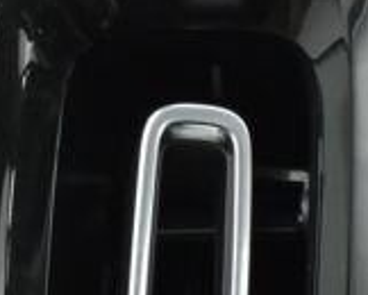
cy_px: 456
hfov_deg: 9.8
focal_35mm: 196
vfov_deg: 7.7
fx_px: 2137
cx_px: 311
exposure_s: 1/100
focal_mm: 22
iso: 1600
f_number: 3.8
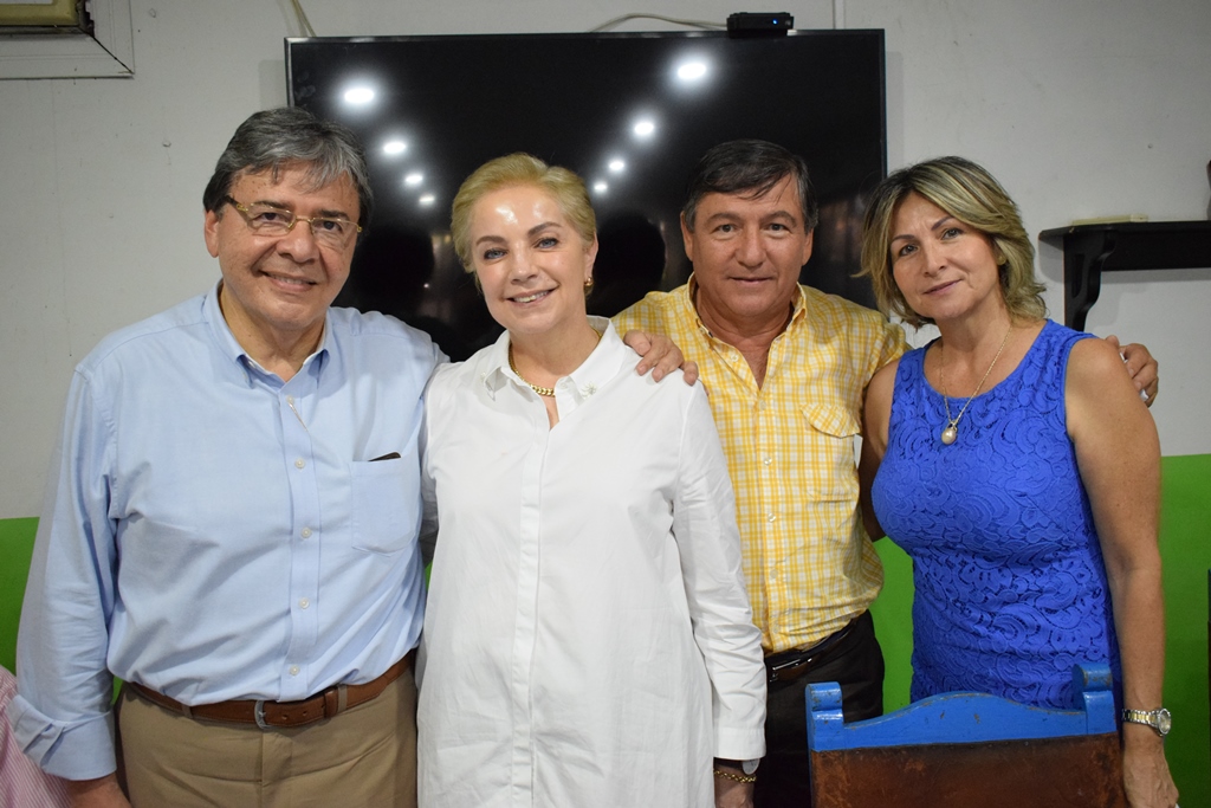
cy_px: 404
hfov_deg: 53.1
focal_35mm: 36
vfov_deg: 36.9
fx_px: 1211
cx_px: 606
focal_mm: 24
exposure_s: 1/60
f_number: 3.8
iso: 3200
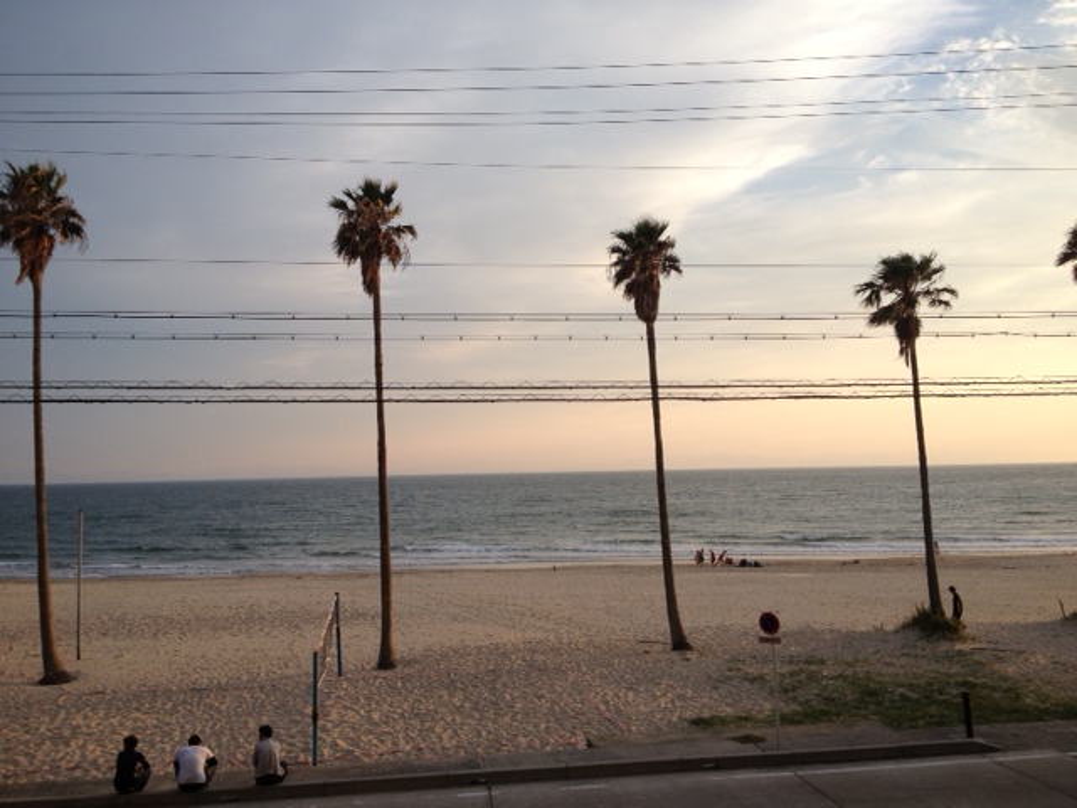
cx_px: 538
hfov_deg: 52.6
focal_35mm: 35
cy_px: 404
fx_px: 1089
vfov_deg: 40.7
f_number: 2.4
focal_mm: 4.28
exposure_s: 1/606
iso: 50
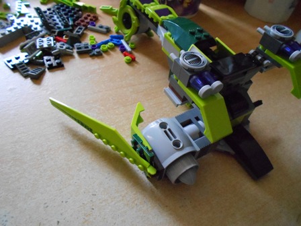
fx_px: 226
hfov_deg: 67.3
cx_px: 150
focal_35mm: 26
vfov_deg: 53.1
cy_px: 113
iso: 800
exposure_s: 1/200
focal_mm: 4.6
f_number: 3.2
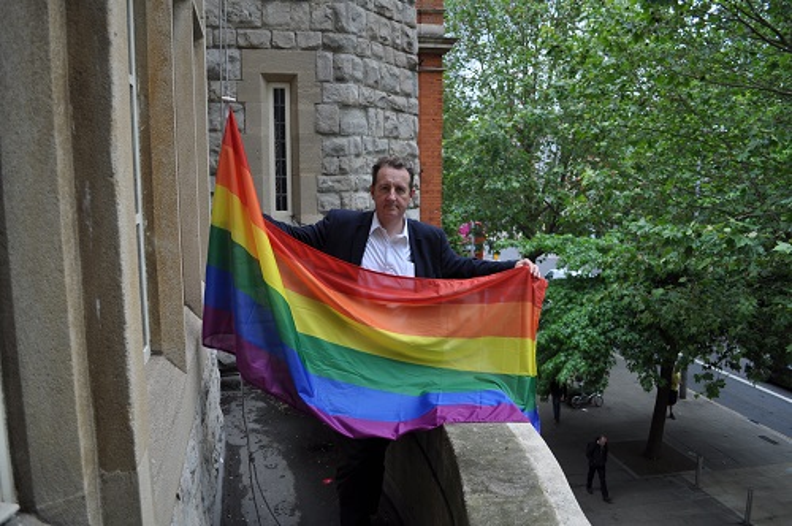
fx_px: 593
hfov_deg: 67.4
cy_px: 263
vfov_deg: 47.8
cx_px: 396
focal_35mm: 27
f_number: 3.5
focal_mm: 18
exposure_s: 1/640
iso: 200
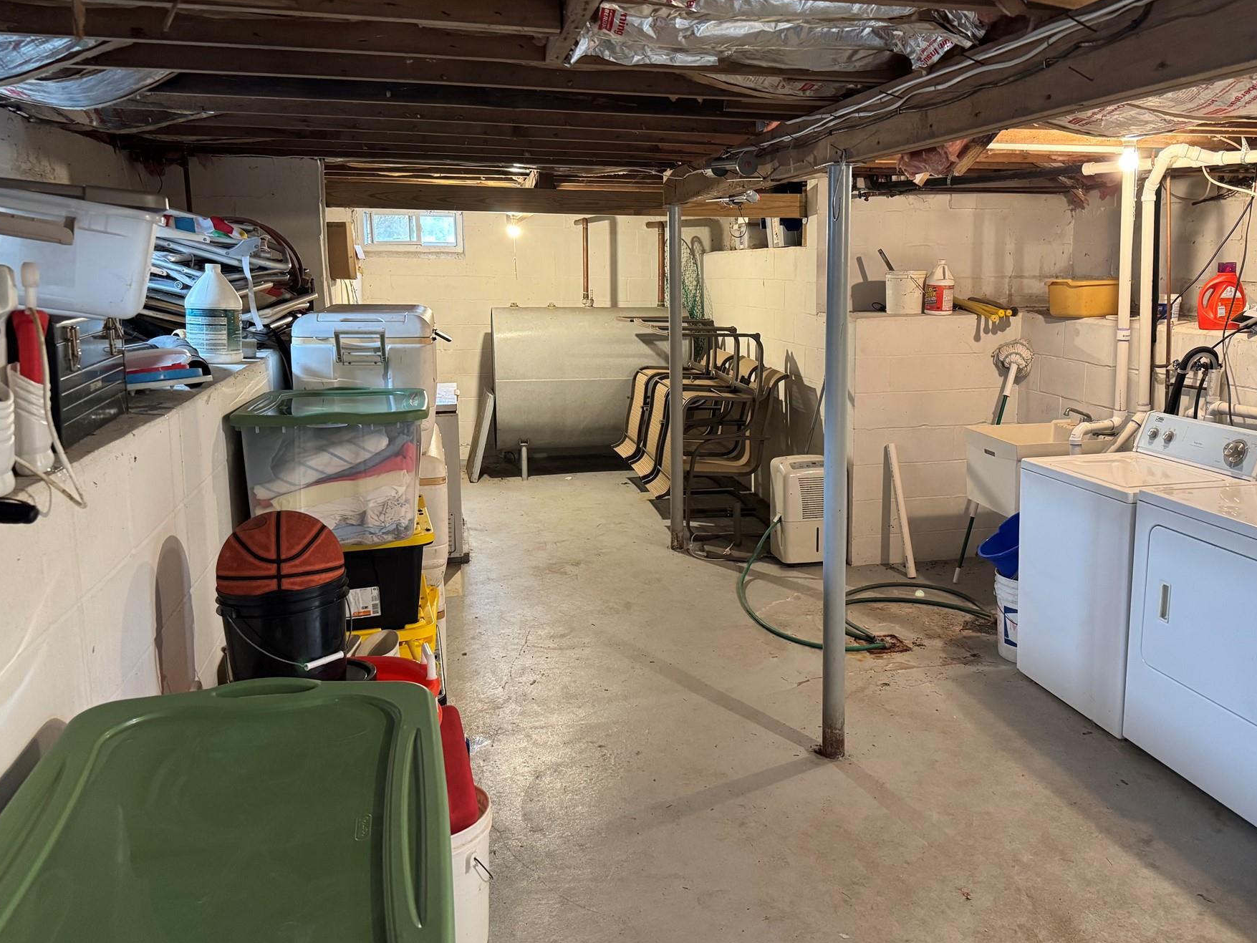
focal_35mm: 28
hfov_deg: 63.1
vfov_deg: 49.6
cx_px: 718
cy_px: 406
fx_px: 1017
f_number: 1.78
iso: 640
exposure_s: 1/60
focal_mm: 6.76
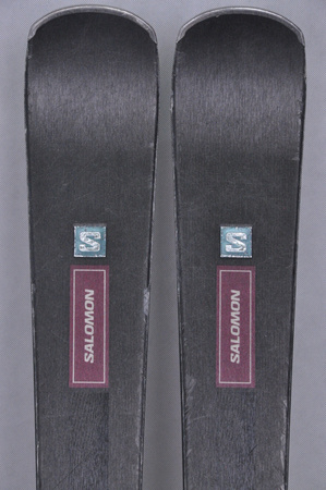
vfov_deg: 13.1
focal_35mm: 158
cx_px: 163
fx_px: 2144
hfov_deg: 8.7
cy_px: 245
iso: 3200
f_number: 9.5
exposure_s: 1/125
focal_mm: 105
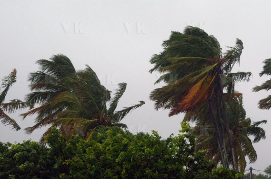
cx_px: 136
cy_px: 90
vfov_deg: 7.3
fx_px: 1409
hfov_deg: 11.0
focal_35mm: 188
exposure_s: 1/1000
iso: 400
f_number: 8
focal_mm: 125
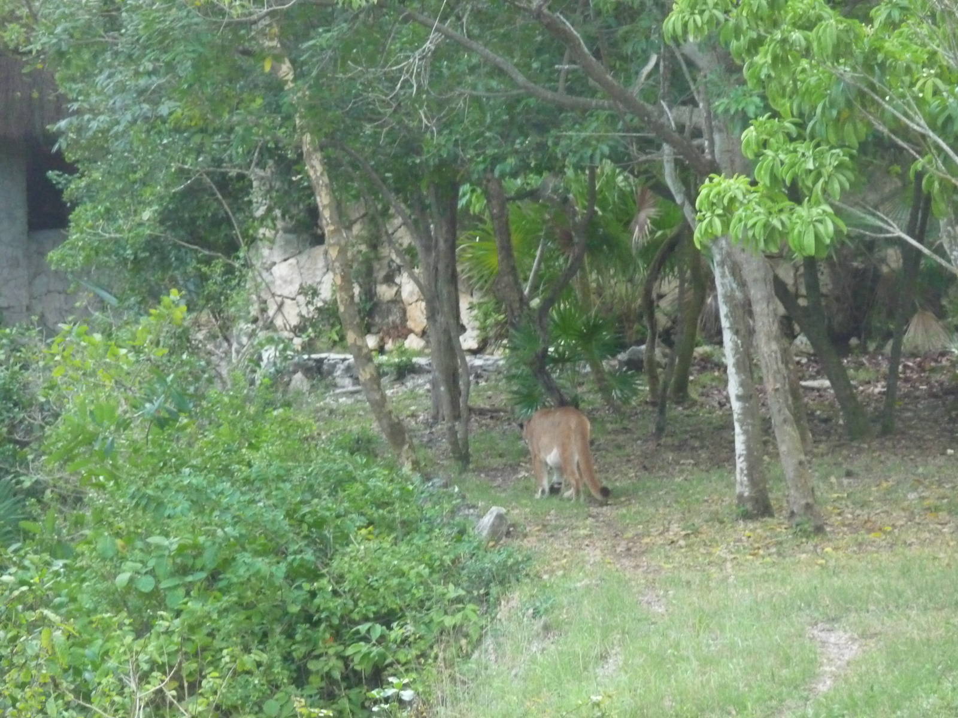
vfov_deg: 5.3
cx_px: 479
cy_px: 359
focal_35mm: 280
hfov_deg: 7.1
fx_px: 7749
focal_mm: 47
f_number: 4.9
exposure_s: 1/125
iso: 800
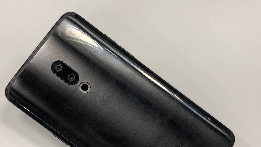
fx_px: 305
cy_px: 107
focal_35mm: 44
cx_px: 120
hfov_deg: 46.4
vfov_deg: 26.8
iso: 25
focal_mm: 3.99
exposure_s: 1/100
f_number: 1.8
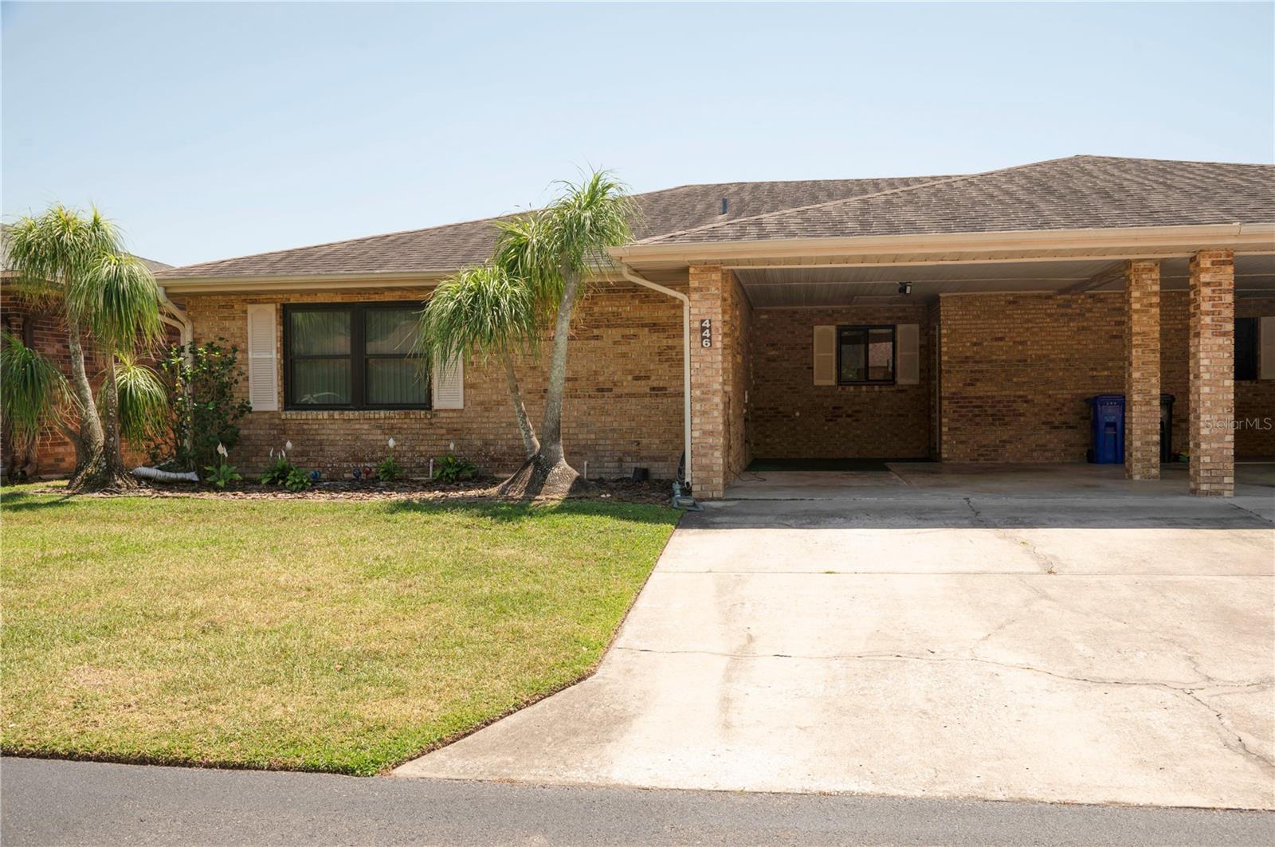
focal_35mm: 31
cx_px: 638
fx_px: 1097
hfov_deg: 60.3
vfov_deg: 42.2
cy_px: 424
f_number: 11
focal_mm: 31
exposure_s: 1/80
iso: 64
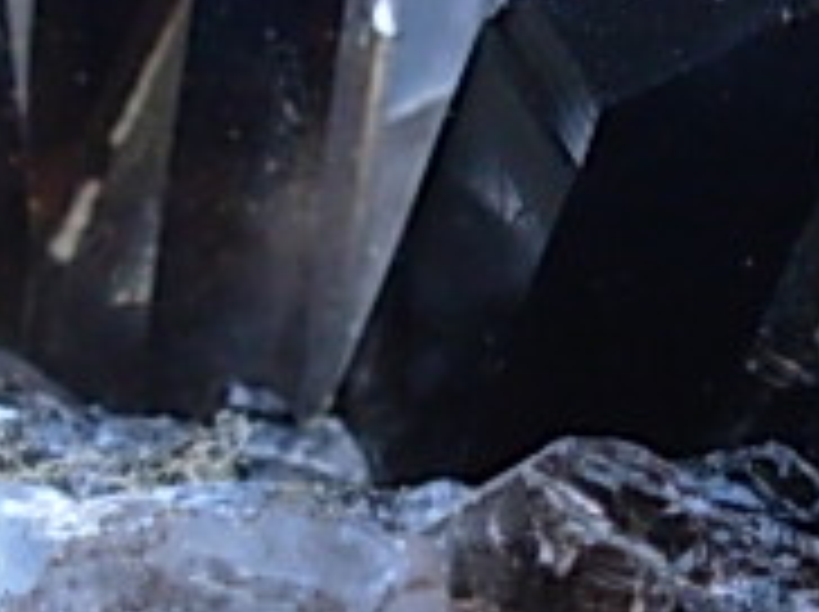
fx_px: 5056
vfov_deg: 6.9
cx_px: 585
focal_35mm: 214
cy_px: 266
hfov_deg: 9.2
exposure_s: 1/121
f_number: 2.9
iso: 50
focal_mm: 6.3
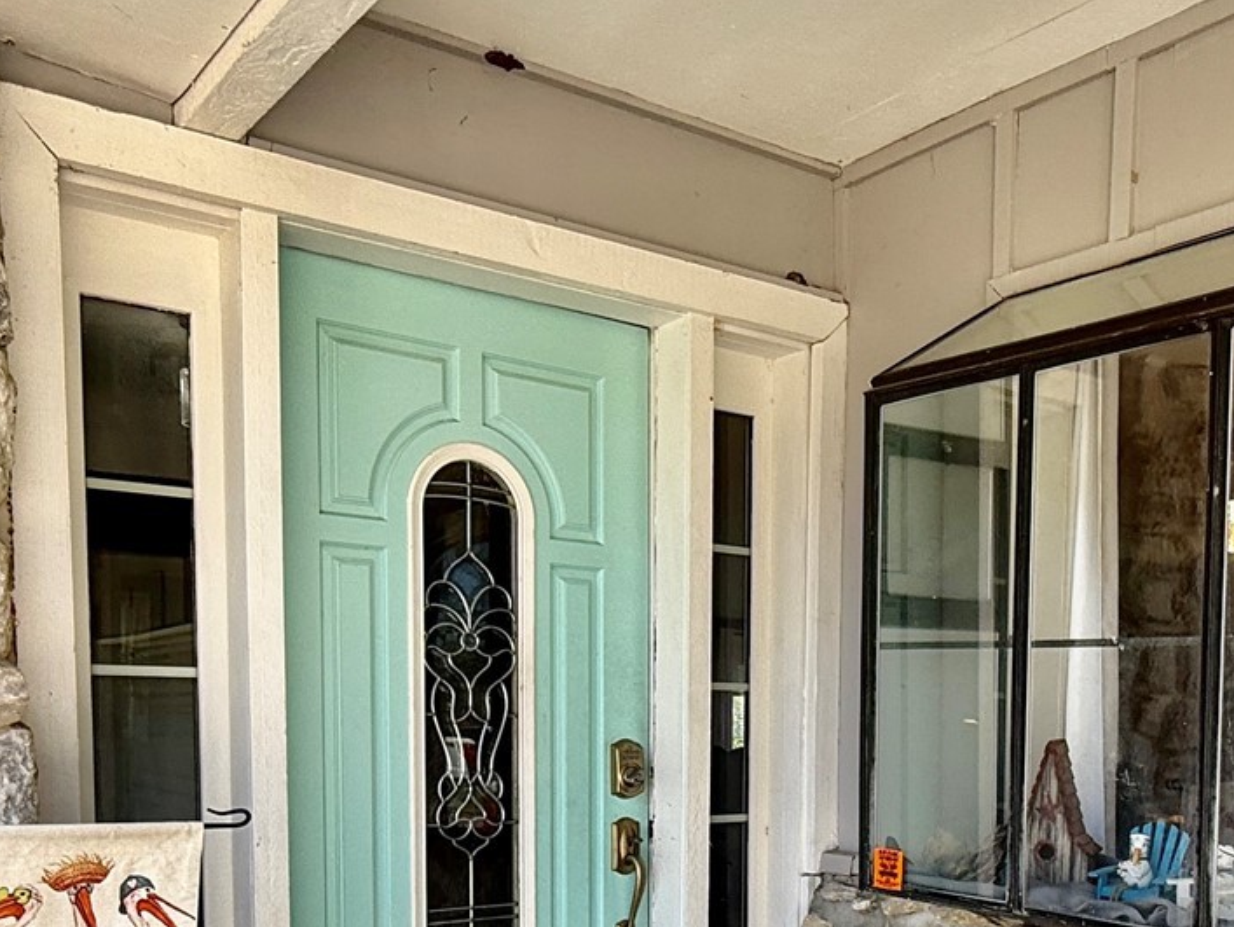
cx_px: 749
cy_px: 822
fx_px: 1355
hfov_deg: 48.6
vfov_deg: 35.7
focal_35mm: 38
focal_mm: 2.22
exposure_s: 1/329
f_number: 2.2
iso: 50
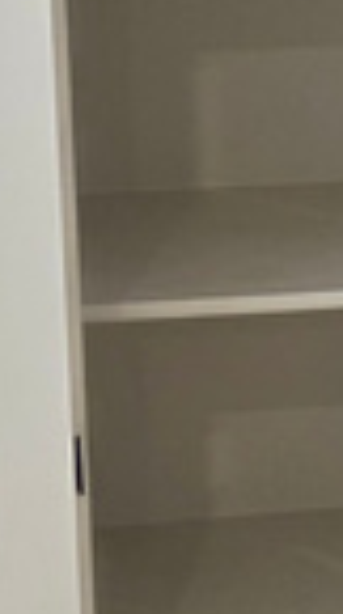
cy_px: 271
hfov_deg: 9.0
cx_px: 284
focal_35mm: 133
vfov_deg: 16.2
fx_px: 2162
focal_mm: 5.4
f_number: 1.8
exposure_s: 1/120
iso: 160
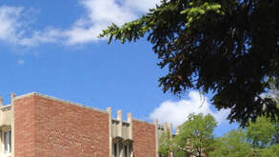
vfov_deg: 11.4
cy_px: 201
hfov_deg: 19.3
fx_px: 770
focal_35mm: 104
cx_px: -60
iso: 50
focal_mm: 4.28
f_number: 2.4
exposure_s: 1/1783
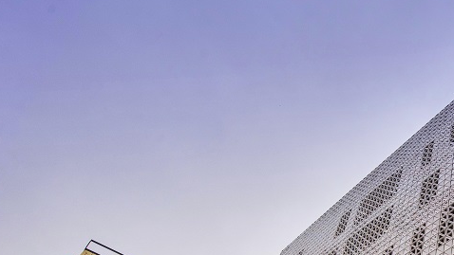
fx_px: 373
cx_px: 468
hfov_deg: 49.3
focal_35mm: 31
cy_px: 283
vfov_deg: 32.9
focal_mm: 14
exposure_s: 1/500
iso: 800
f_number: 7.1
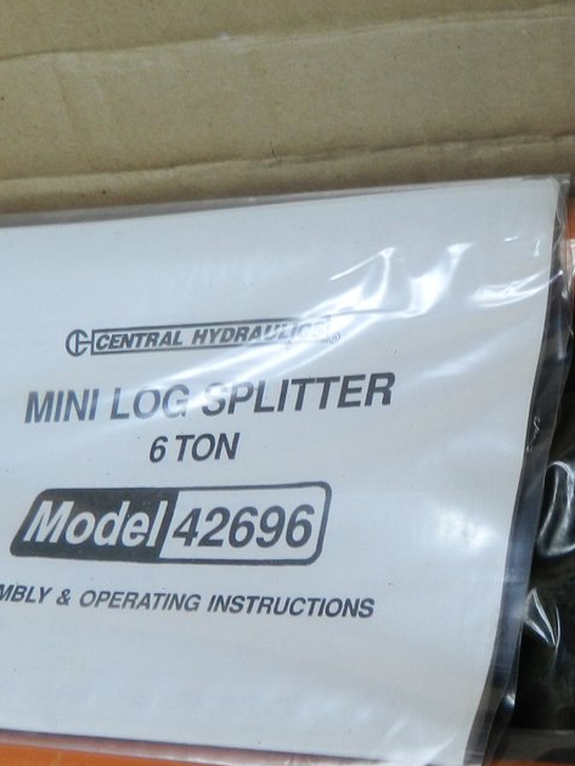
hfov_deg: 23.7
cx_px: 528
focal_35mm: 60
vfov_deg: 32.1
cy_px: 459
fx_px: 1328
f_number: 3.1
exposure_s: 1/30
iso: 110
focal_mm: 4.5
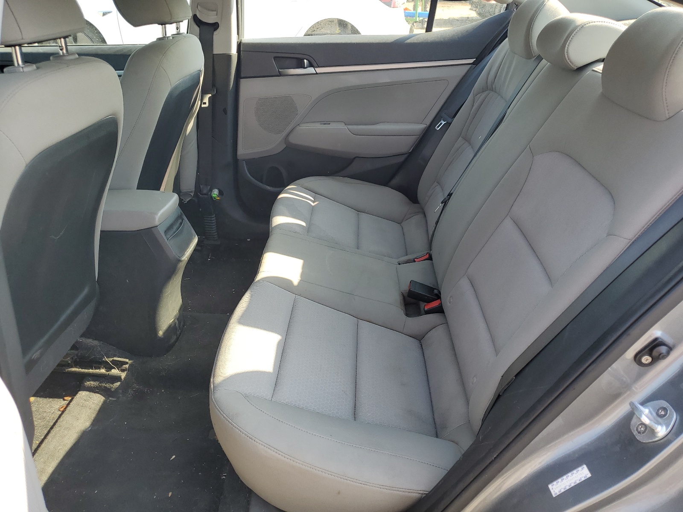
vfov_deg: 53.1
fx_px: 513
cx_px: 342
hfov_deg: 67.3
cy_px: 256
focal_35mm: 26
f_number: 1.5
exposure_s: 1/278
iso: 50
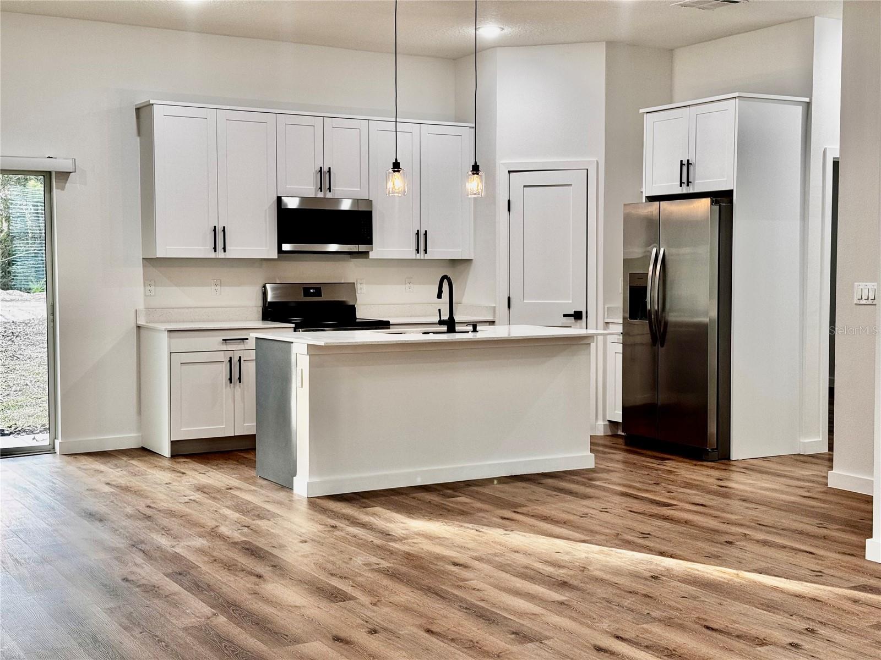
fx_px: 1222
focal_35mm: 48
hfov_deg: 39.7
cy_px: 330
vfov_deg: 30.3
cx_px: 440
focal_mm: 6.76
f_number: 1.78
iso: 64
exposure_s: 1/60
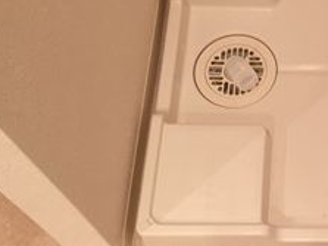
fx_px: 739
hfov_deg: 23.6
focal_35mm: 78
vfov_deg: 18.7
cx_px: 350
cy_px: 46
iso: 100
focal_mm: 4.15
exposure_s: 1/33
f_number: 2.2
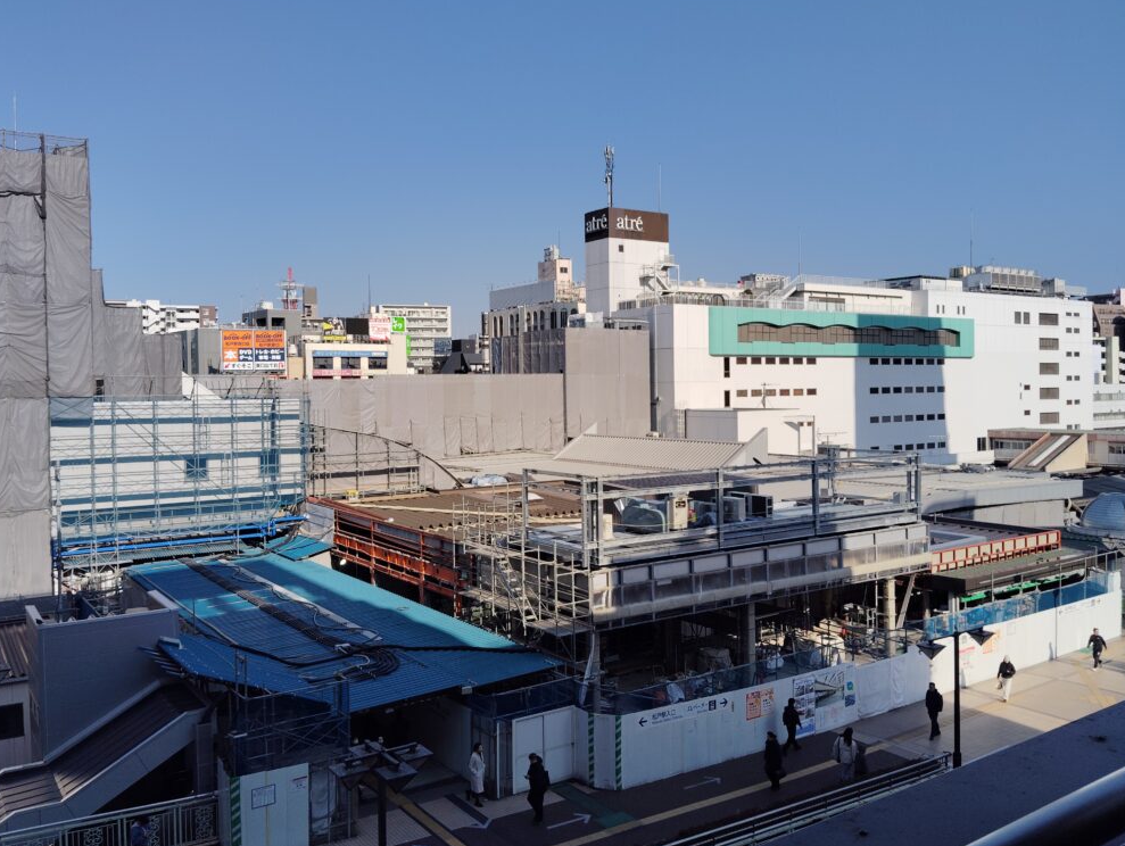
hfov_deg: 61.6
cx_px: 552
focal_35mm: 29
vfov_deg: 48.3
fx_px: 944
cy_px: 410
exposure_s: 1/1244
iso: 50
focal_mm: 4.22
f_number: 1.8
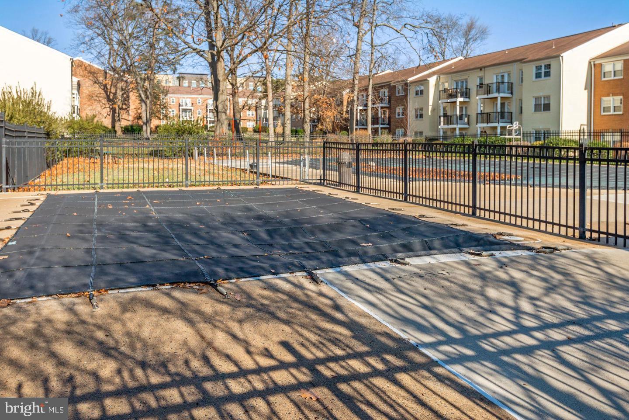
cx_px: 314
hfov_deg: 61.9
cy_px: 210
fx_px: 524
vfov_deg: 43.6
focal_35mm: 30
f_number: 8
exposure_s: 1/400
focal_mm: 30
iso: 180
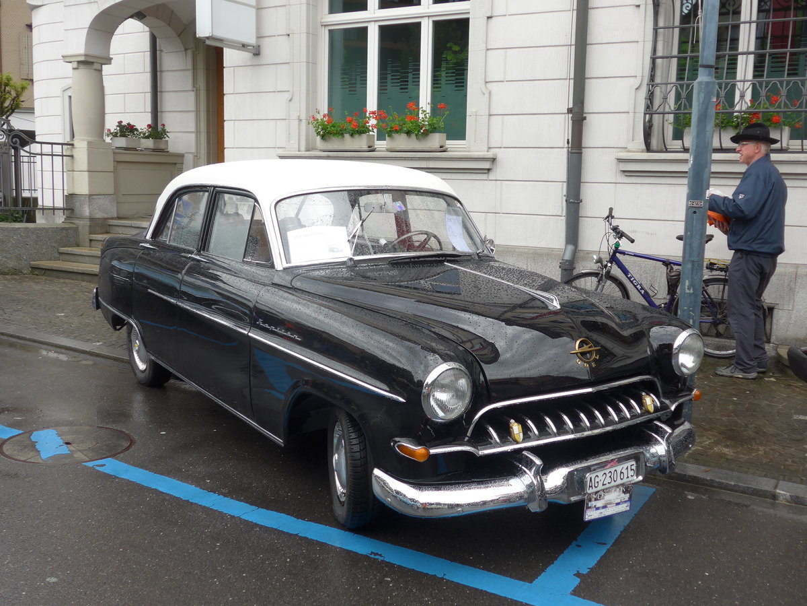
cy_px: 303
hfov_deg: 51.4
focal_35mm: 36
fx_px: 839
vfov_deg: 39.7
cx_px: 404
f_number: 2.8
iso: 80
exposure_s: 1/400
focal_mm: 7.5
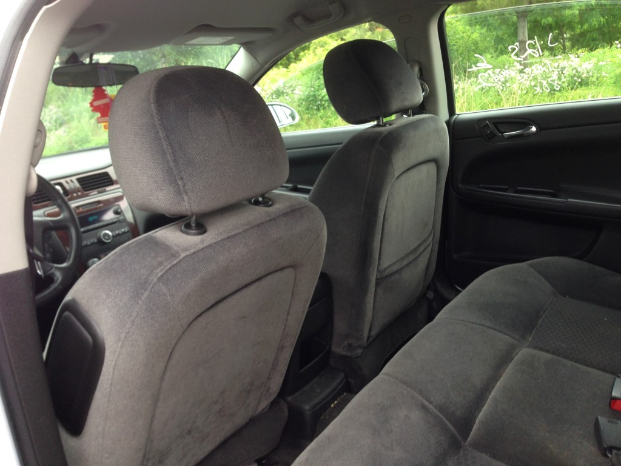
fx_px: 592
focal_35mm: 33
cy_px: 233
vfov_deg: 42.9
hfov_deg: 55.4
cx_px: 310
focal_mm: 4.12
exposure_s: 1/60
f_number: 2.4
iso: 64
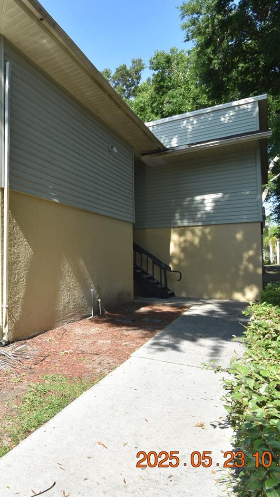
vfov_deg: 76.3
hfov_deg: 41.2
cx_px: -4
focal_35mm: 24
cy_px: 244
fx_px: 317
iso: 200
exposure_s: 1/250
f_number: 8
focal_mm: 10
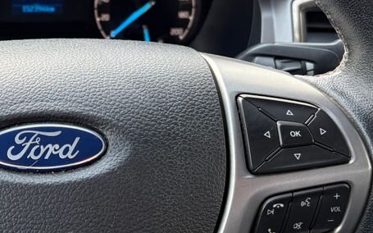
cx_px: 46
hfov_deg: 31.6
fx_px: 630
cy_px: 70
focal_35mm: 62
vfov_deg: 20.8
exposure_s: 1/233
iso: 100
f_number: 1.6
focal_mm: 5.96
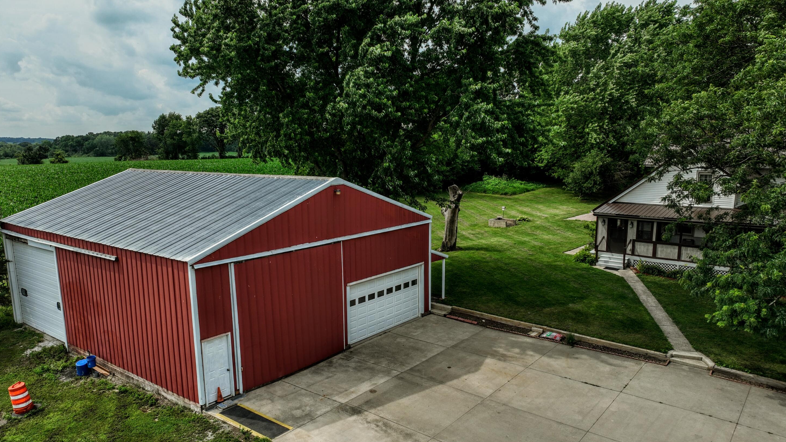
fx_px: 563
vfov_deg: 42.7
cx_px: 386
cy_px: 260
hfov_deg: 69.9
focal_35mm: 27
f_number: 2.8
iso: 130
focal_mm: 12.29
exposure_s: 1/1600
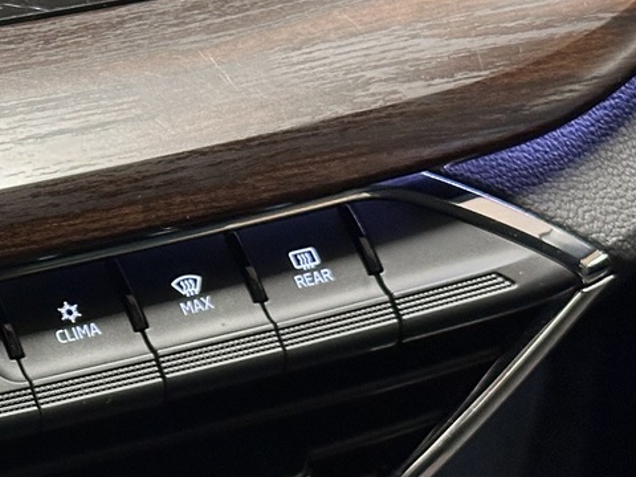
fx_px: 2646
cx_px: -245
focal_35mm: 144
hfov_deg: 13.1
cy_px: 409
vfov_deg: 10.3
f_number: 1.78
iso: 320
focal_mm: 6.86
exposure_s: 1/40
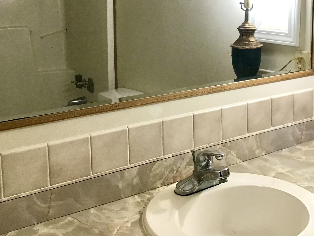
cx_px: 197
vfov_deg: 26.9
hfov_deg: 36.0
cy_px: 43
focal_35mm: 53
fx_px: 481
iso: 50
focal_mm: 3.3
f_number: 2.4
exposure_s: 1/30
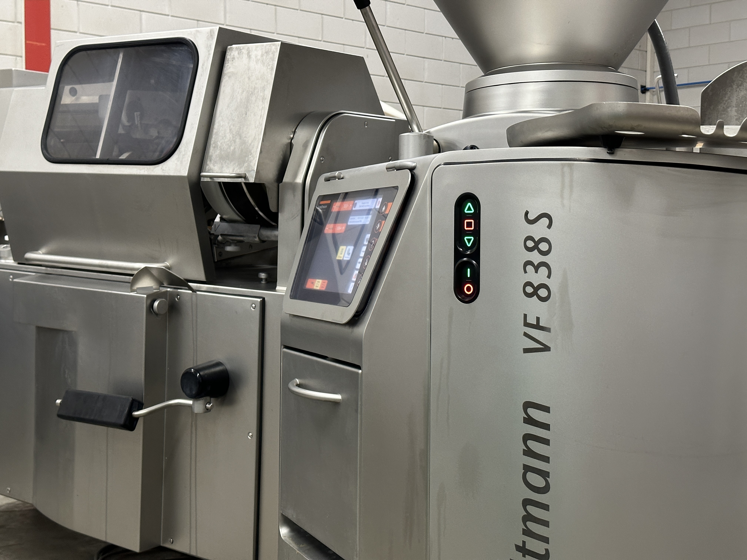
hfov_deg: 39.7
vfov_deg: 30.3
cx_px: 374
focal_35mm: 48
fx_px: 1036
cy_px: 280
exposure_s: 1/33
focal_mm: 6.86
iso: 200
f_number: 1.78
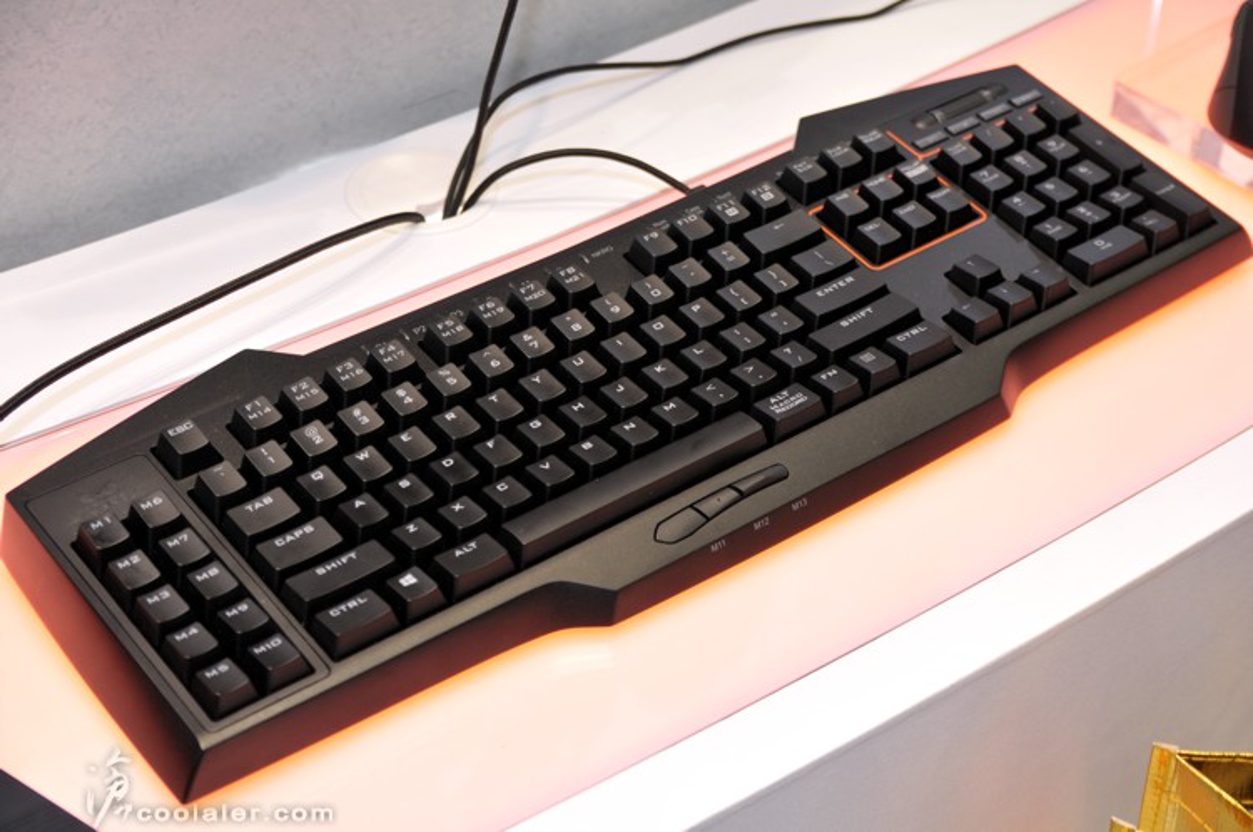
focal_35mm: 75
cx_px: 626
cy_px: 416
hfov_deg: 27.0
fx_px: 2607
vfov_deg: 18.1
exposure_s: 1/60
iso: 400
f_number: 4
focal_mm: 50
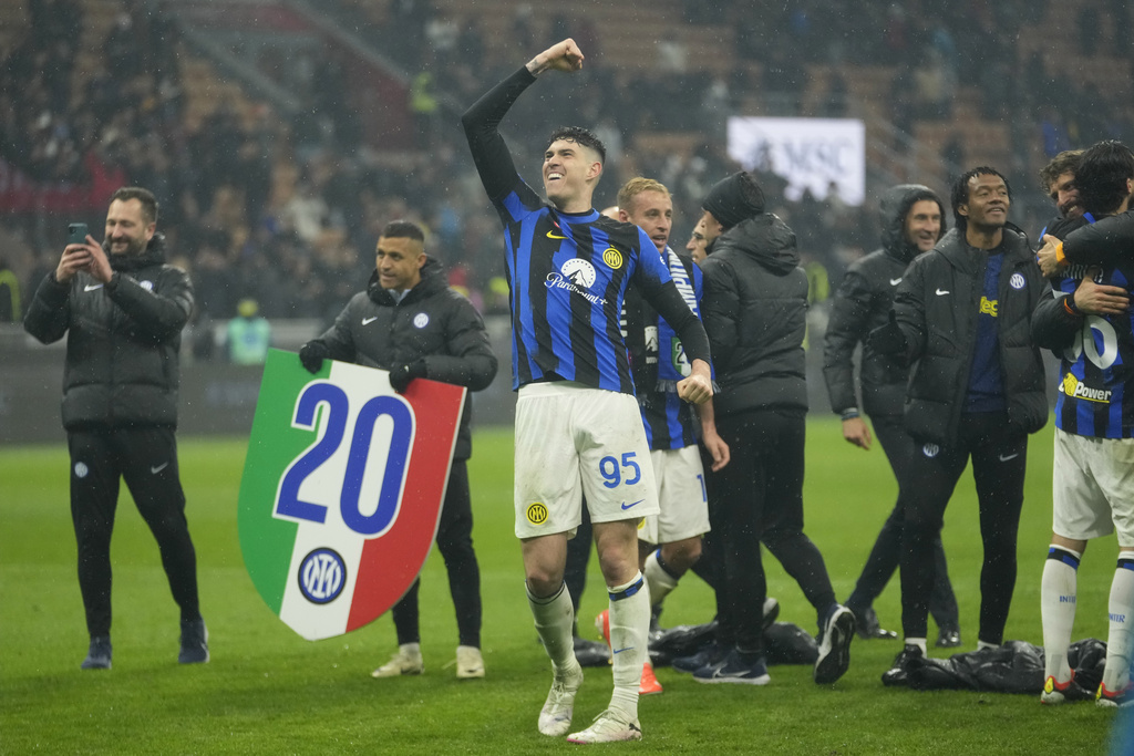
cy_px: 378
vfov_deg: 9.1
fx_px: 4757
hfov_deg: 13.6
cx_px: 567
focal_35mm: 151
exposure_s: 1/2000
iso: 3200
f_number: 2.8
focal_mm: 151
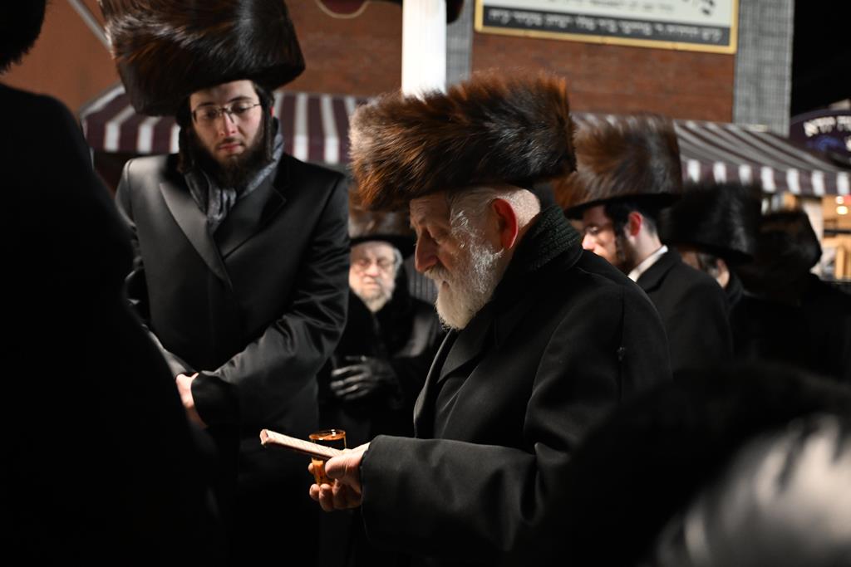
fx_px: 827
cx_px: 426
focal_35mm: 35
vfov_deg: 37.9
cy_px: 284
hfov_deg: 54.4
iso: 4000
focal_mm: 35
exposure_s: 1/125
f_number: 2.8
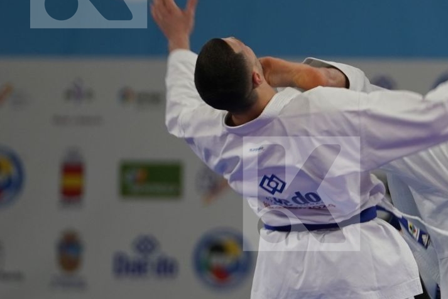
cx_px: 515
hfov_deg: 3.3
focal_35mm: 621
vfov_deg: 2.2
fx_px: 7726
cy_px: 194
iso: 250
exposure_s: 1/250
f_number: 2.8
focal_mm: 164
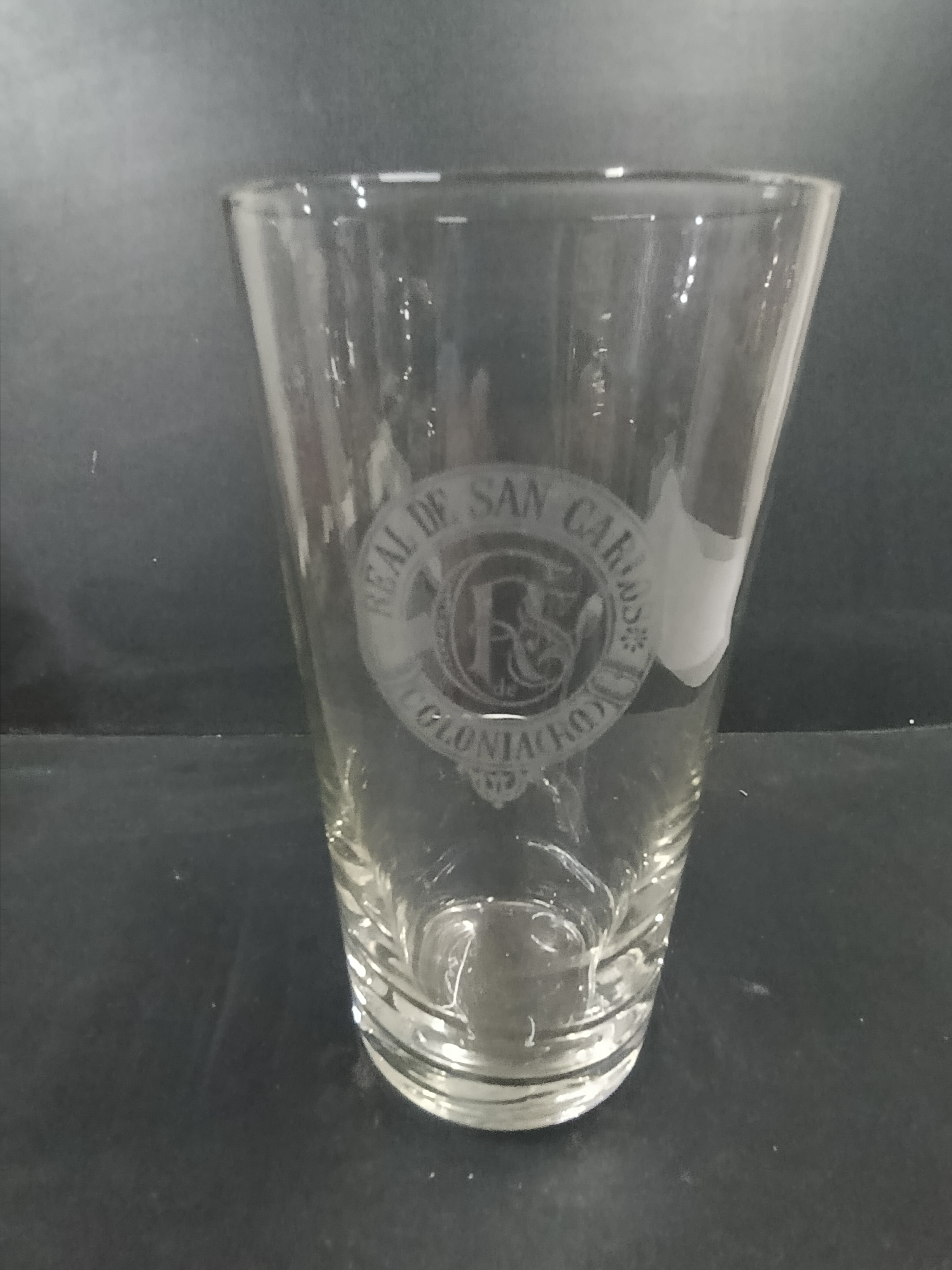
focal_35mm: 22
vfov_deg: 76.4
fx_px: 807
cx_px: 476
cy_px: 635
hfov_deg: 61.1
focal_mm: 1.65
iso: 971
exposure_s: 1/20
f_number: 2.2
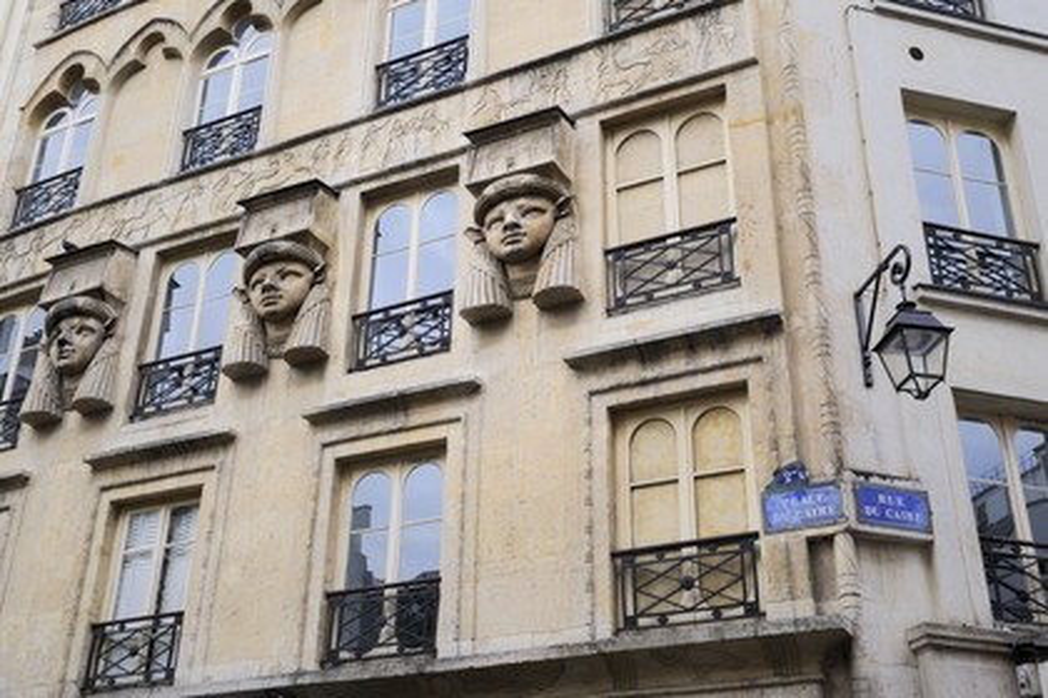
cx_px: 524
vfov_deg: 35.1
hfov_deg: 50.7
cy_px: 349
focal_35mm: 38
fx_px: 1106
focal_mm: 38
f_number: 6.3
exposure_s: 1/200
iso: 200
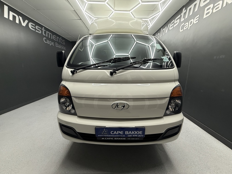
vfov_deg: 85.7
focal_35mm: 14
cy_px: 87
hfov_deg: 102.1
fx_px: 94
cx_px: 116
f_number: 2.2
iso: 160
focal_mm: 2.22
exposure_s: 1/100
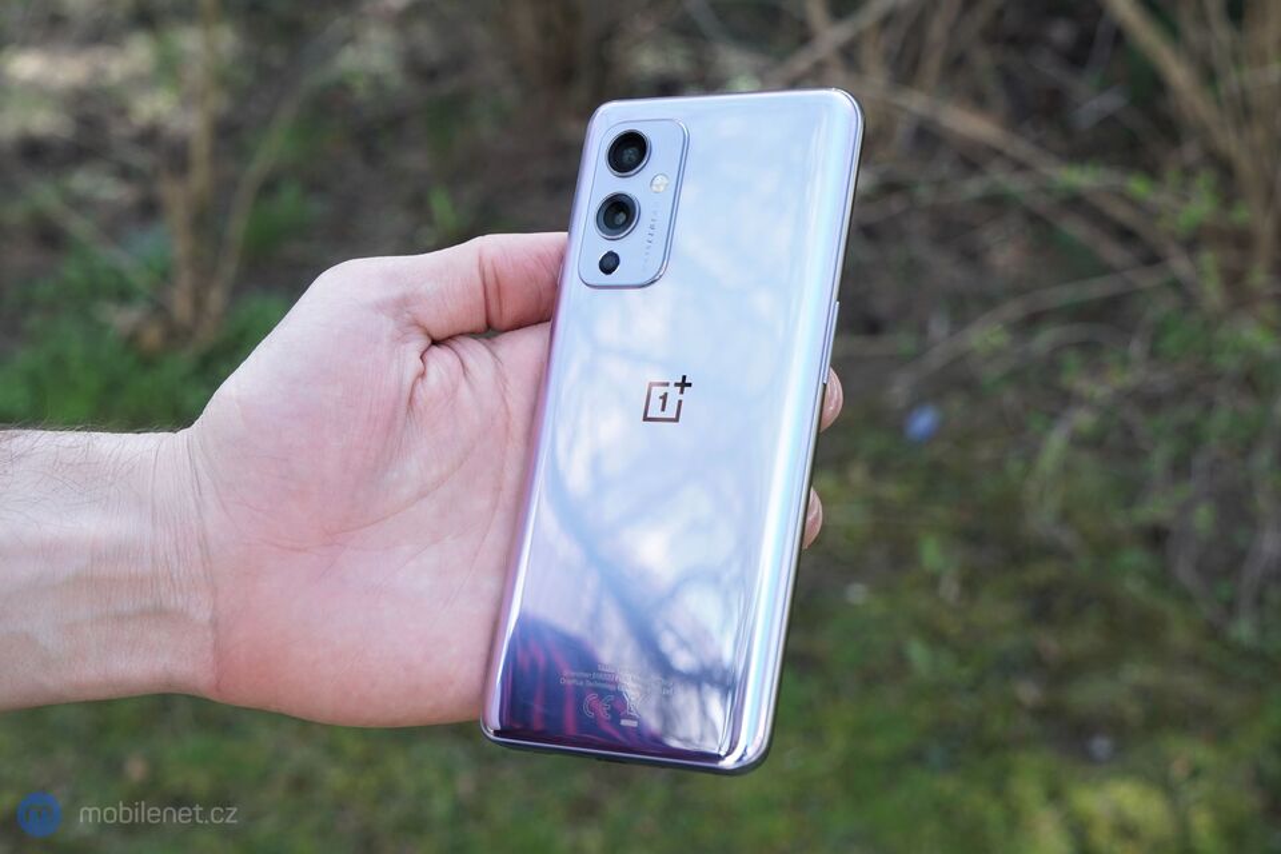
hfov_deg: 37.5
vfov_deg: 25.5
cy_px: 427
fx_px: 1886
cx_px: 640
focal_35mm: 53
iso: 800
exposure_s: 1/200
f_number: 8
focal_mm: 53
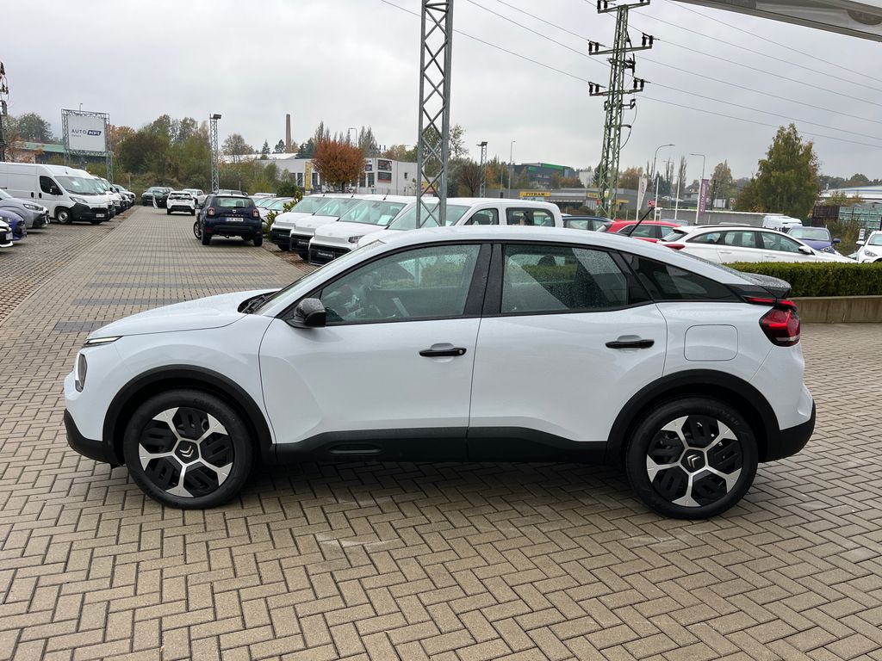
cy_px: 330
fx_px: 662
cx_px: 441
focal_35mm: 26
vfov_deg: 53.1
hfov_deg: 67.3
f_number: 1.6
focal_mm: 5.1
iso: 50
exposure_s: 1/827
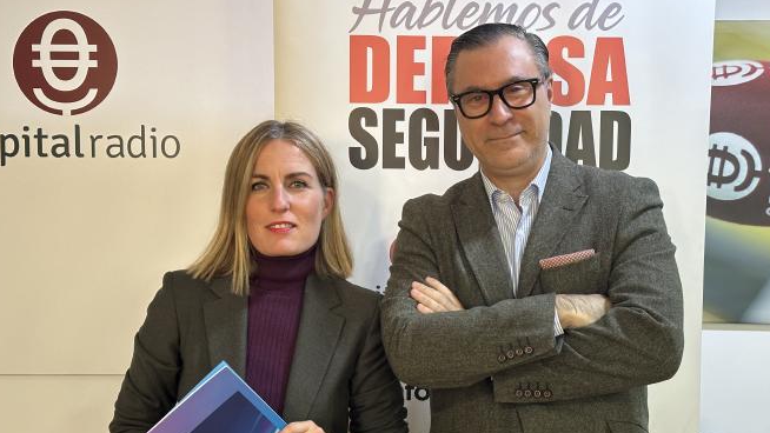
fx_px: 1225
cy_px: 282
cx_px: 411
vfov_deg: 20.0
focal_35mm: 60
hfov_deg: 34.9
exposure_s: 1/33
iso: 250
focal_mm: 6.86
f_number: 1.78
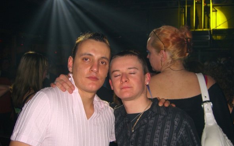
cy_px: 89
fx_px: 261
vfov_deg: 31.1
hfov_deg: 48.2
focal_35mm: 41
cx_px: 119
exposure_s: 1/60
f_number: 2.8
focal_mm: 7.9
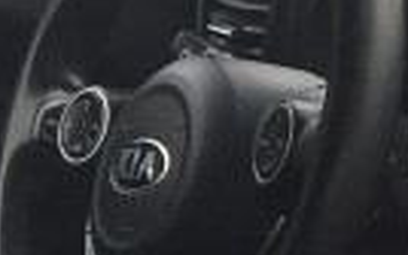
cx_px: 1060
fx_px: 2615
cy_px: 522
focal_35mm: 235
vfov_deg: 5.5
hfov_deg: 8.1
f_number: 2.2
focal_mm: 4.15
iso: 32
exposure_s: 1/60
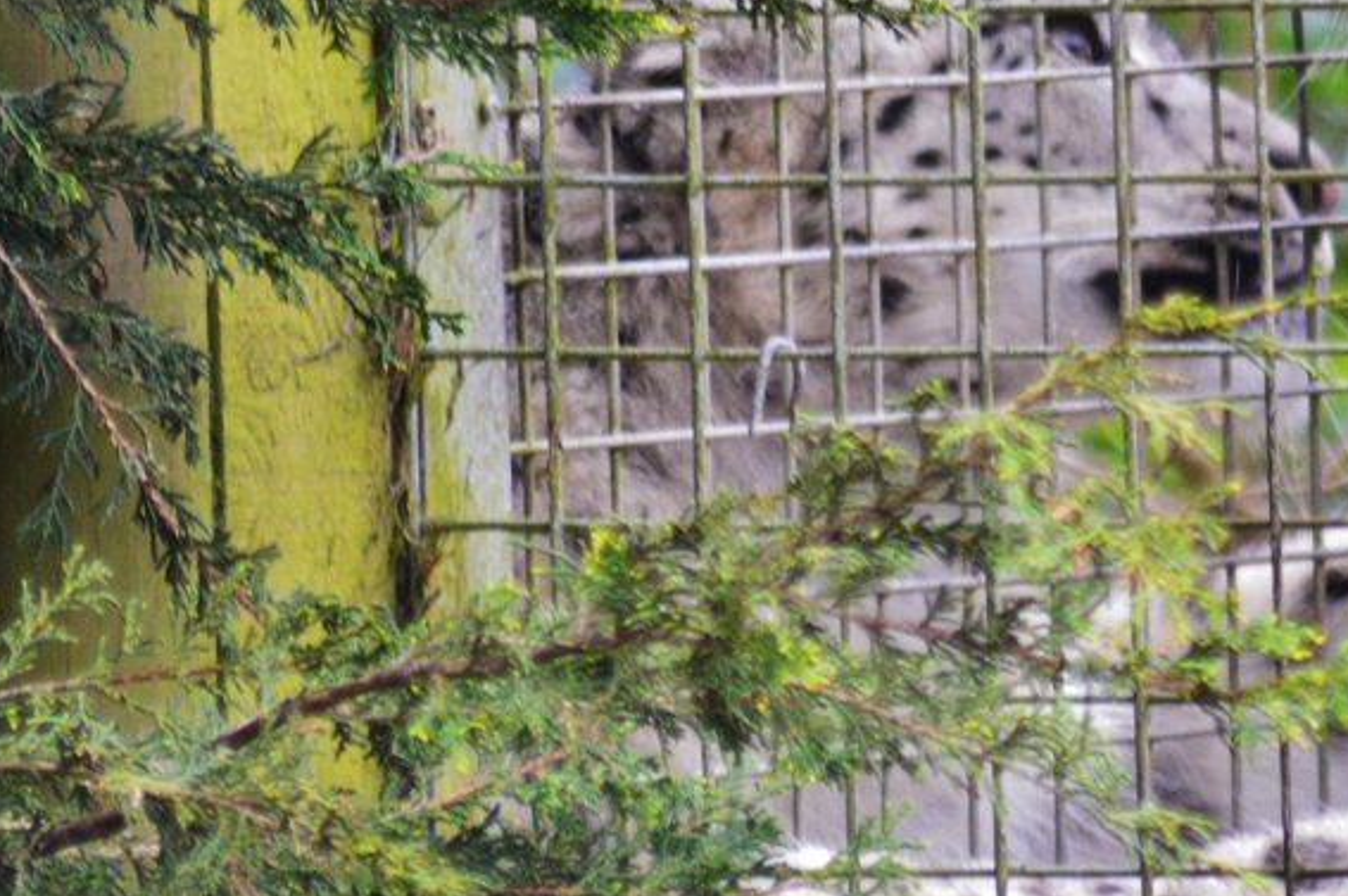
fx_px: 35391
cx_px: 1617
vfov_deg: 1.5
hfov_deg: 2.2
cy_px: 59
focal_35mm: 946
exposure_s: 1/125
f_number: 6.3
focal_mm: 220
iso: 800
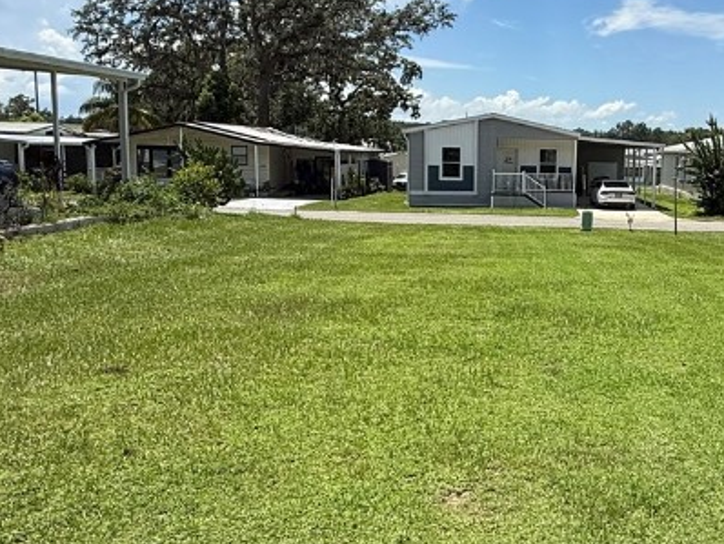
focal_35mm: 36
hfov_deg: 48.7
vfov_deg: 39.6
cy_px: 235
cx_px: 569
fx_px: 753
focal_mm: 2.22
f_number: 2.2
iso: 50
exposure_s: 1/2611
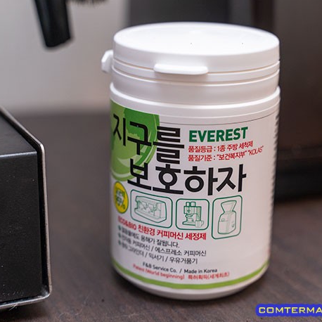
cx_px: 182
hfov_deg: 26.5
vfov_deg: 26.5
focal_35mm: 65
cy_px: 162
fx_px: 684
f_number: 4
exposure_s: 1/160
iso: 500
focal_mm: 50
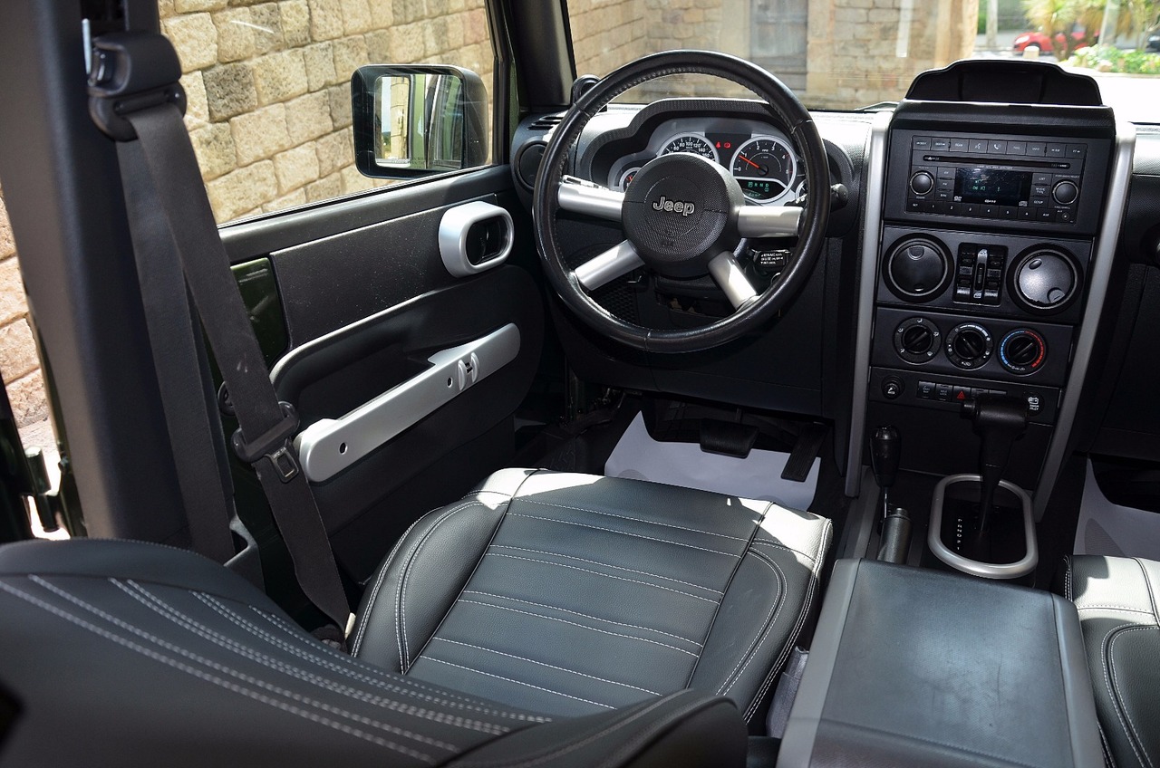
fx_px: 868
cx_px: 580
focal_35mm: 27
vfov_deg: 47.7
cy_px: 384
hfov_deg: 67.5
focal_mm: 18
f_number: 3.5
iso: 250
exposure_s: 1/125
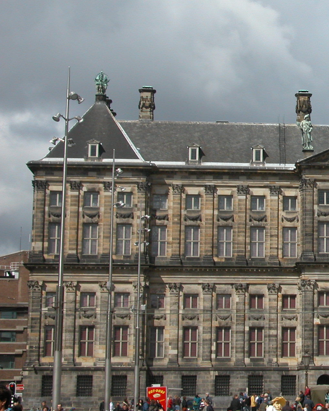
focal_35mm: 114
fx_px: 1387
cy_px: 160
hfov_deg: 13.1
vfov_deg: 16.8
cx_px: 406
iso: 100
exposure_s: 1/460
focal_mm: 14.7
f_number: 6.3
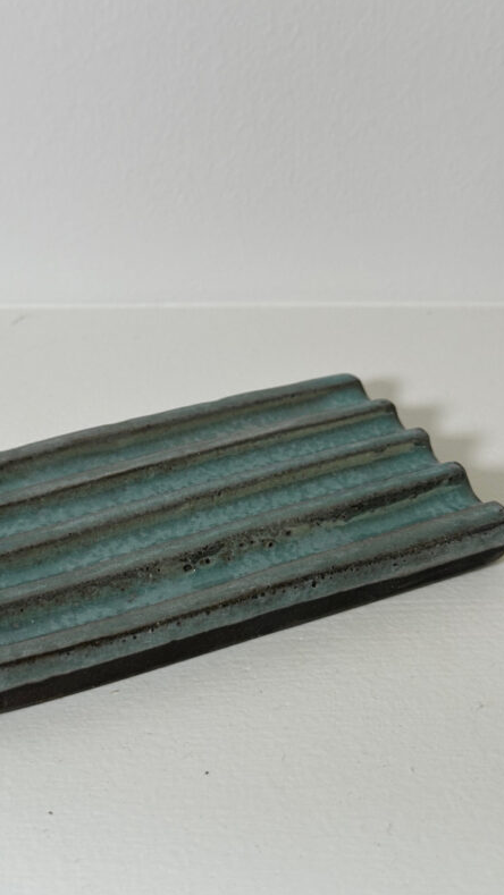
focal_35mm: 53
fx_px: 1259
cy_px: 442
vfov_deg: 39.2
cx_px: 195
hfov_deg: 22.6
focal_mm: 6.86
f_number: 1.78
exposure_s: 1/109
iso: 80
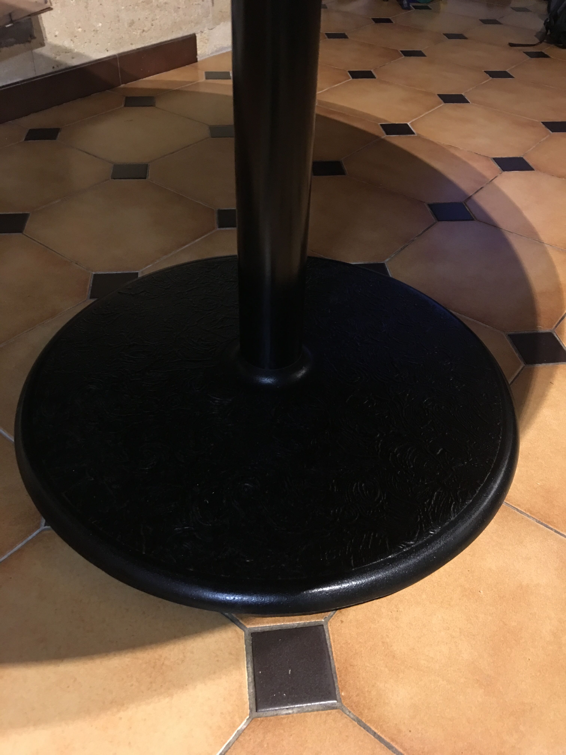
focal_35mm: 29
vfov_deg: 61.7
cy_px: 378
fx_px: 632
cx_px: 283
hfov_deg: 48.2
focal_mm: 4.15
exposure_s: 1/4
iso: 100
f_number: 2.2
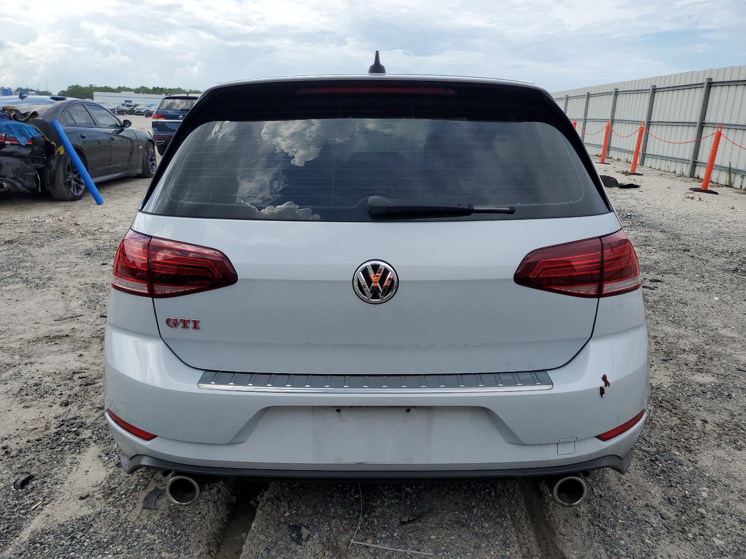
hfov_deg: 67.3
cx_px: 373
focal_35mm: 26
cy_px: 280
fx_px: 560
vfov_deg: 53.1
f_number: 1.5
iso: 50
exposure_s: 1/2500
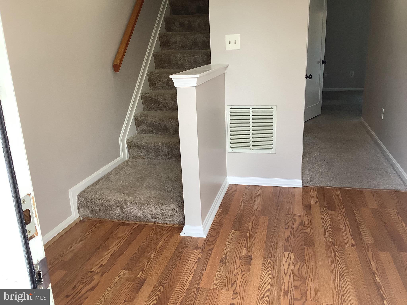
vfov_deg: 45.4
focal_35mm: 31
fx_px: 364
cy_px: 152
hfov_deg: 58.4
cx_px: 204
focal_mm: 3.3
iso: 64
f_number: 2.4
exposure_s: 1/60
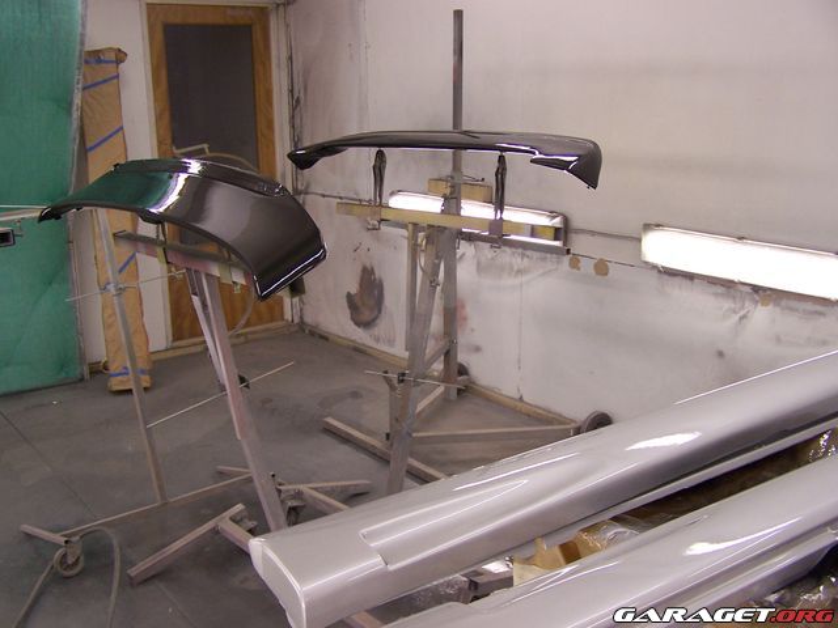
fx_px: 920
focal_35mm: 38
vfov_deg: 37.7
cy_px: 314
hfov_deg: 49.0
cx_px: 419
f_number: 2.8
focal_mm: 6.3
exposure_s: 1/30
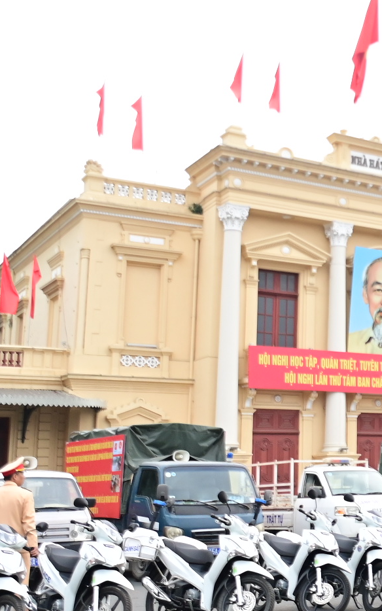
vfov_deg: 35.1
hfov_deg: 19.9
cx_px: 542
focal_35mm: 58
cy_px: 326
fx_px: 966
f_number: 3.5
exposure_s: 1/200
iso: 500
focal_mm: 18
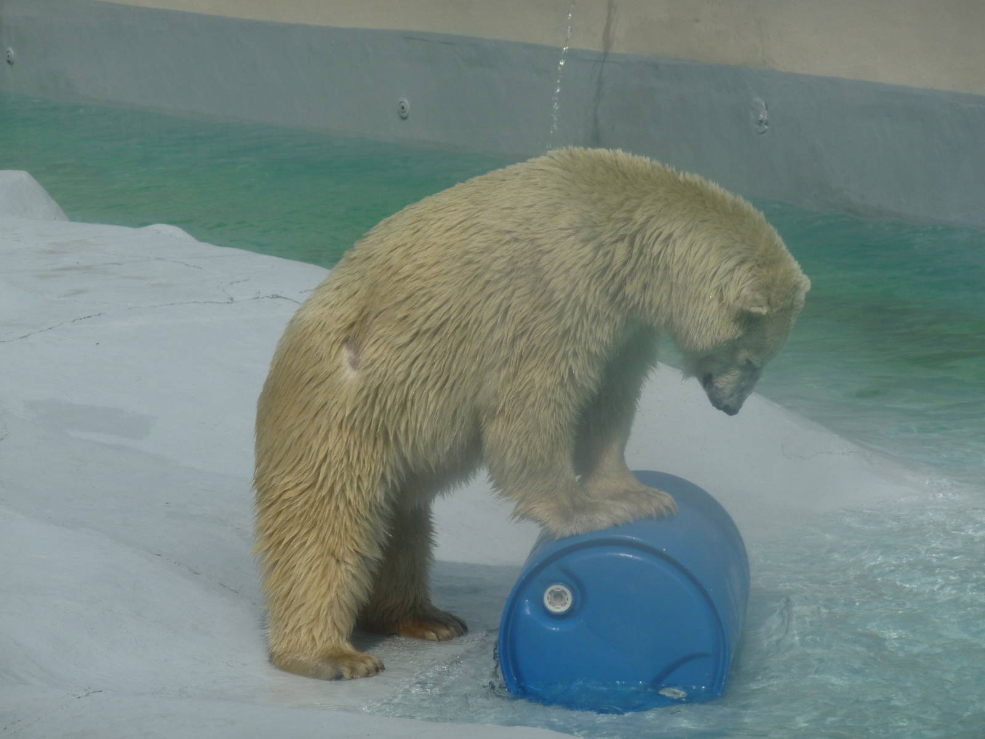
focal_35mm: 189
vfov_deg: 7.9
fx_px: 5378
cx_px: 492
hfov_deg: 10.5
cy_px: 370
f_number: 4.8
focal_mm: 32.3
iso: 100
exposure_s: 1/1000
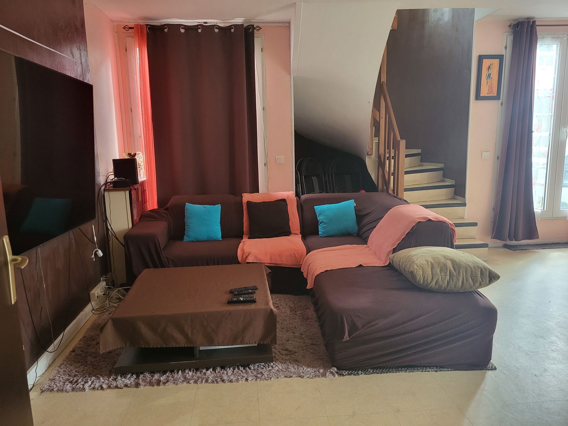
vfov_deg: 53.1
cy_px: 213
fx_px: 427
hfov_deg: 67.3
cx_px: 284
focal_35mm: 26
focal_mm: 5.4
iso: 400
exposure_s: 1/50
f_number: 1.8
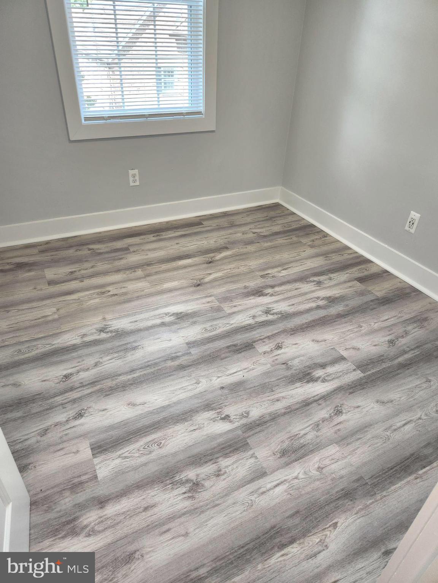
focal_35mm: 23
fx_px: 388
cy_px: 292
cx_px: 219
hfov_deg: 58.9
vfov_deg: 73.9
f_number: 1.8
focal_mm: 5.4
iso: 80
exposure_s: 1/120
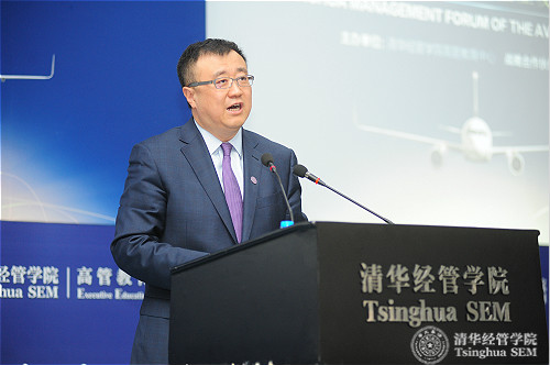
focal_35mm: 112
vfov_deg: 12.2
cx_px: 275
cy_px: 182
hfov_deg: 18.3
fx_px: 1709
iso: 1600
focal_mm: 112
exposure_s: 1/125
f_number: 2.8
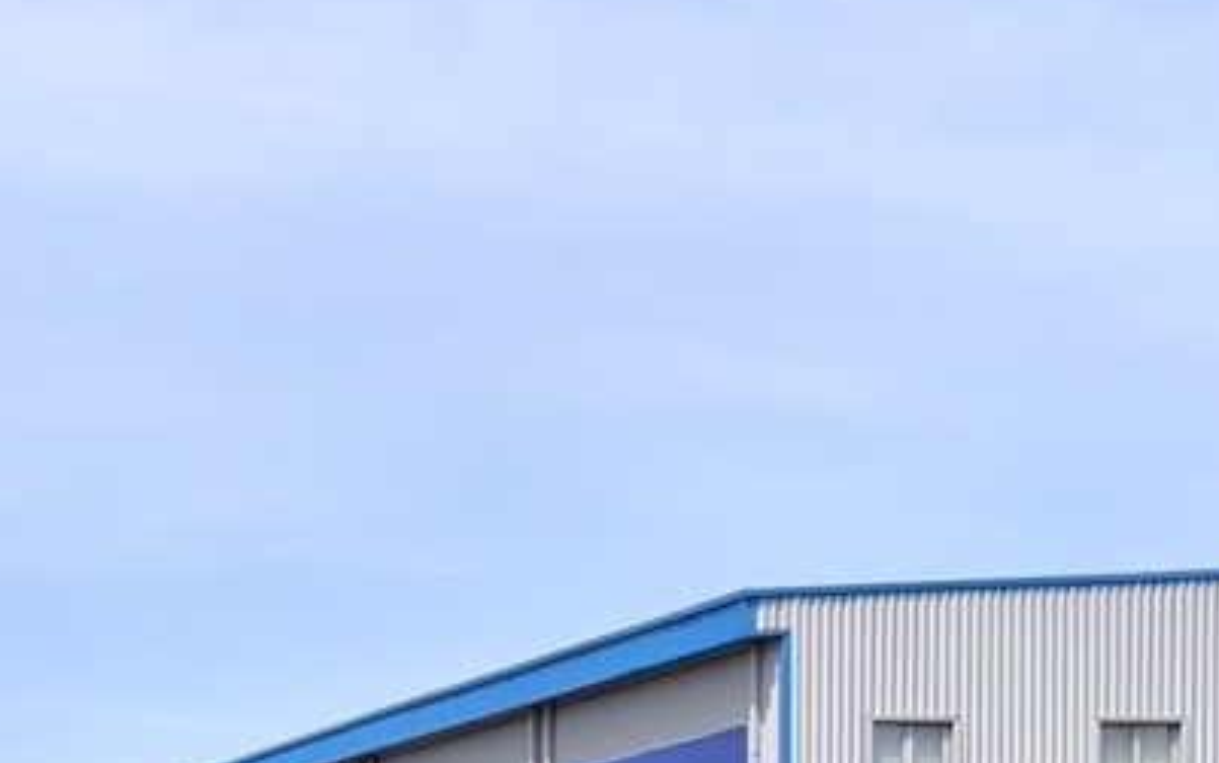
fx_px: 4055
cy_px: 1220
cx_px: -991
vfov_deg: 10.3
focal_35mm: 122
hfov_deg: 14.9
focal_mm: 5.6
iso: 72
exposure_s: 1/1908
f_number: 1.57
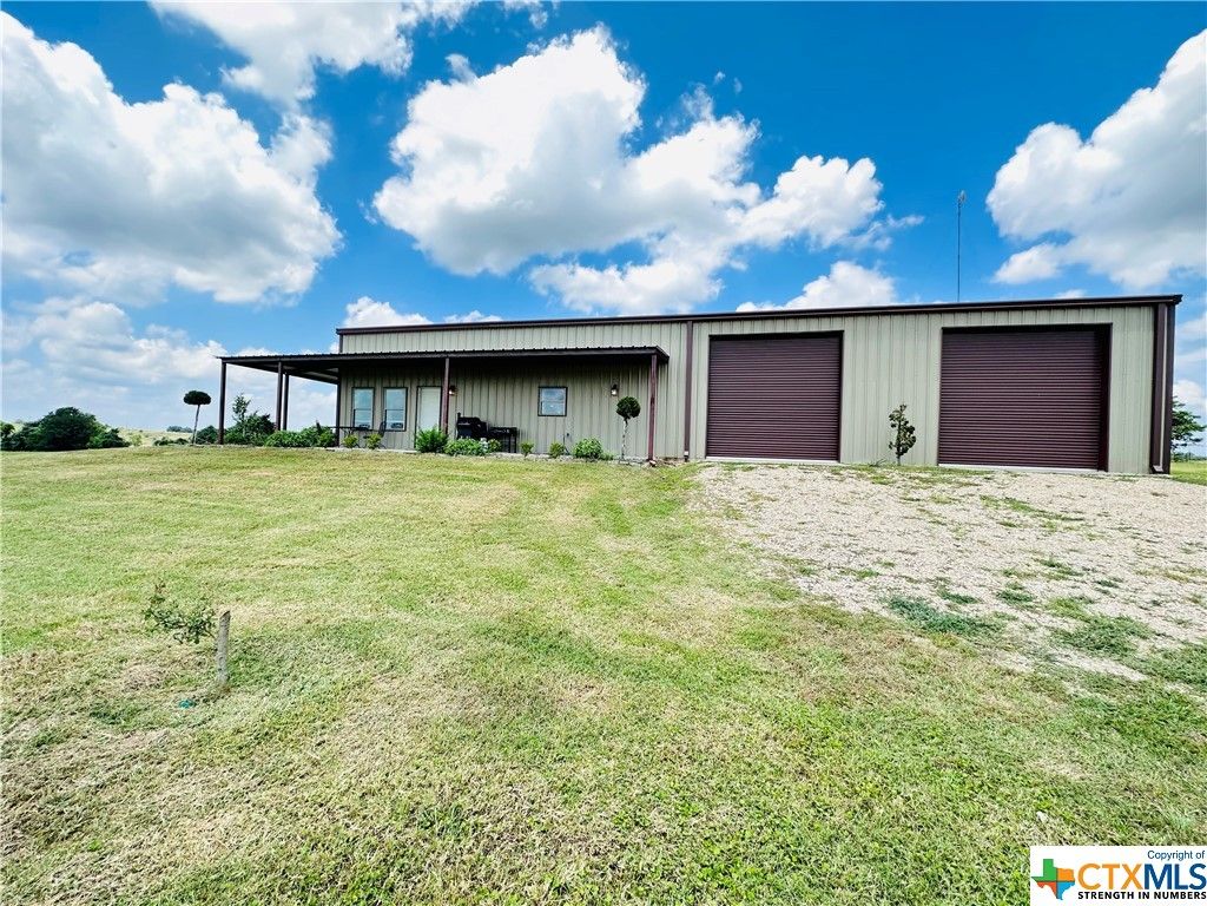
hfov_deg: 102.1
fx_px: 488
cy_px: 453
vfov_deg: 85.7
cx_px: 604
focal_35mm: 14
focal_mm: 2.22
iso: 40
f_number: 2.2
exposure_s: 1/572
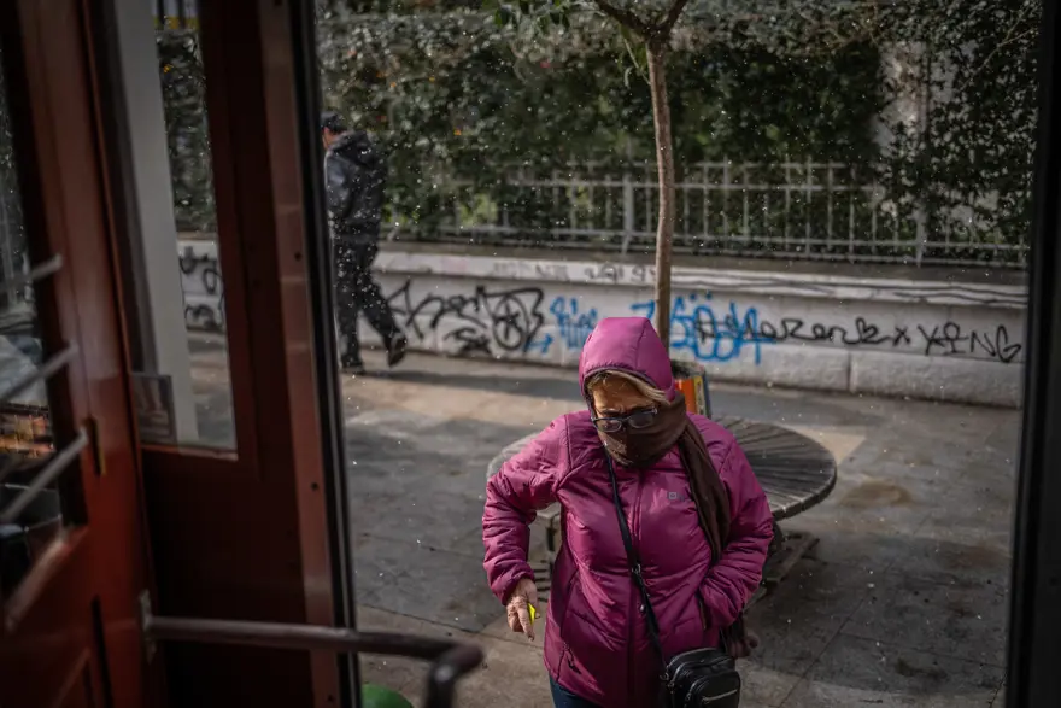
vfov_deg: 33.4
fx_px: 1179
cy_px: 354
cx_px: 530
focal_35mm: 40
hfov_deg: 48.5
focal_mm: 40
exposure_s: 1/2500
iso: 250
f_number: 2
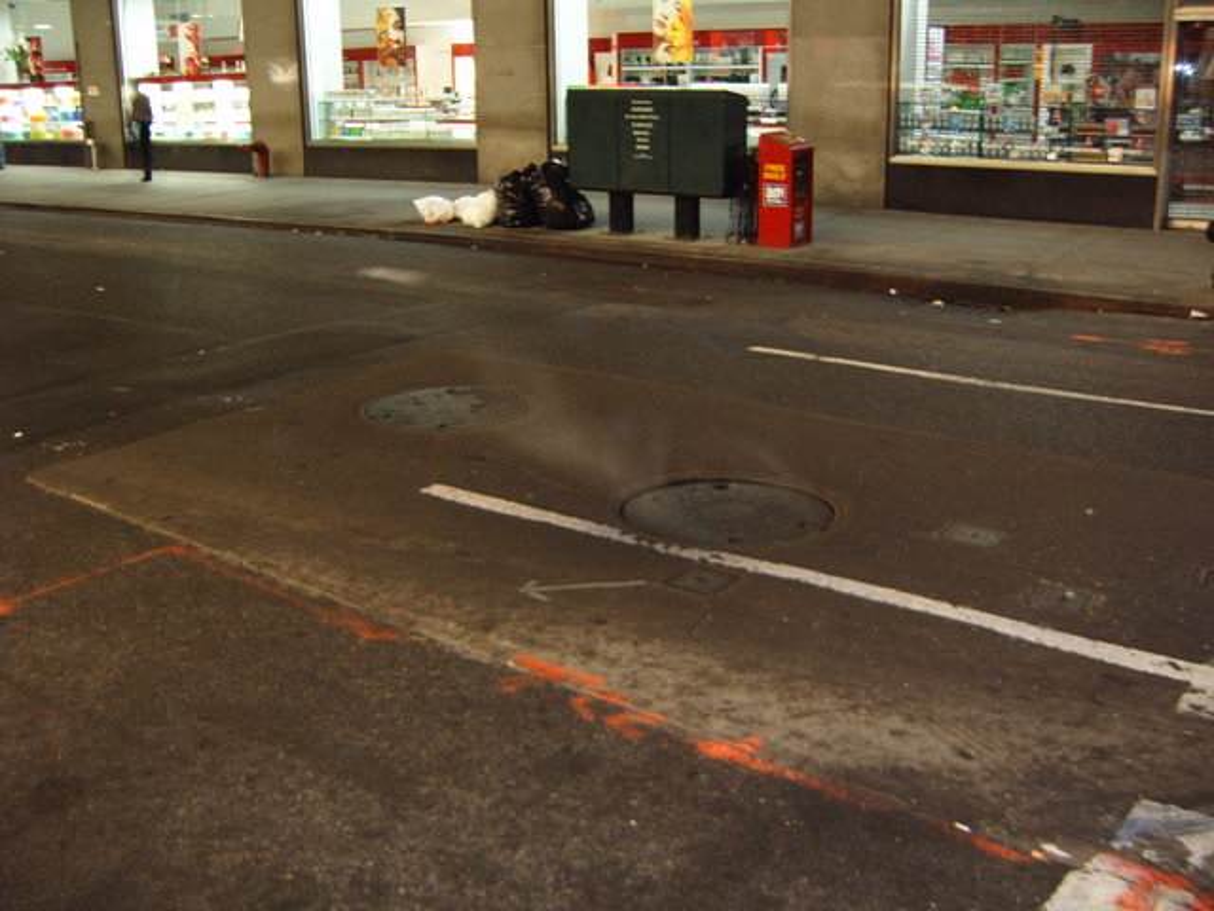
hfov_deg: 50.1
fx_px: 1298
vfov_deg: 38.7
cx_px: 607
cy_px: 456
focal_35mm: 37
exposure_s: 1/4
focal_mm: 6.2
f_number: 2.9
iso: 141
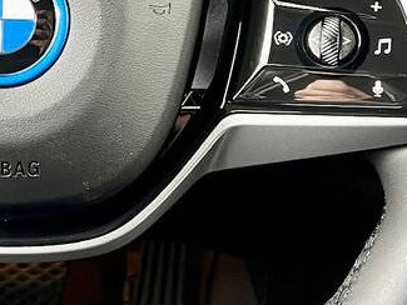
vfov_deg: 15.0
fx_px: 1129
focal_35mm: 96
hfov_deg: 19.9
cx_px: 13
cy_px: -26
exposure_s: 1/50
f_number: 1.5
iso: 320
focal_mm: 5.7
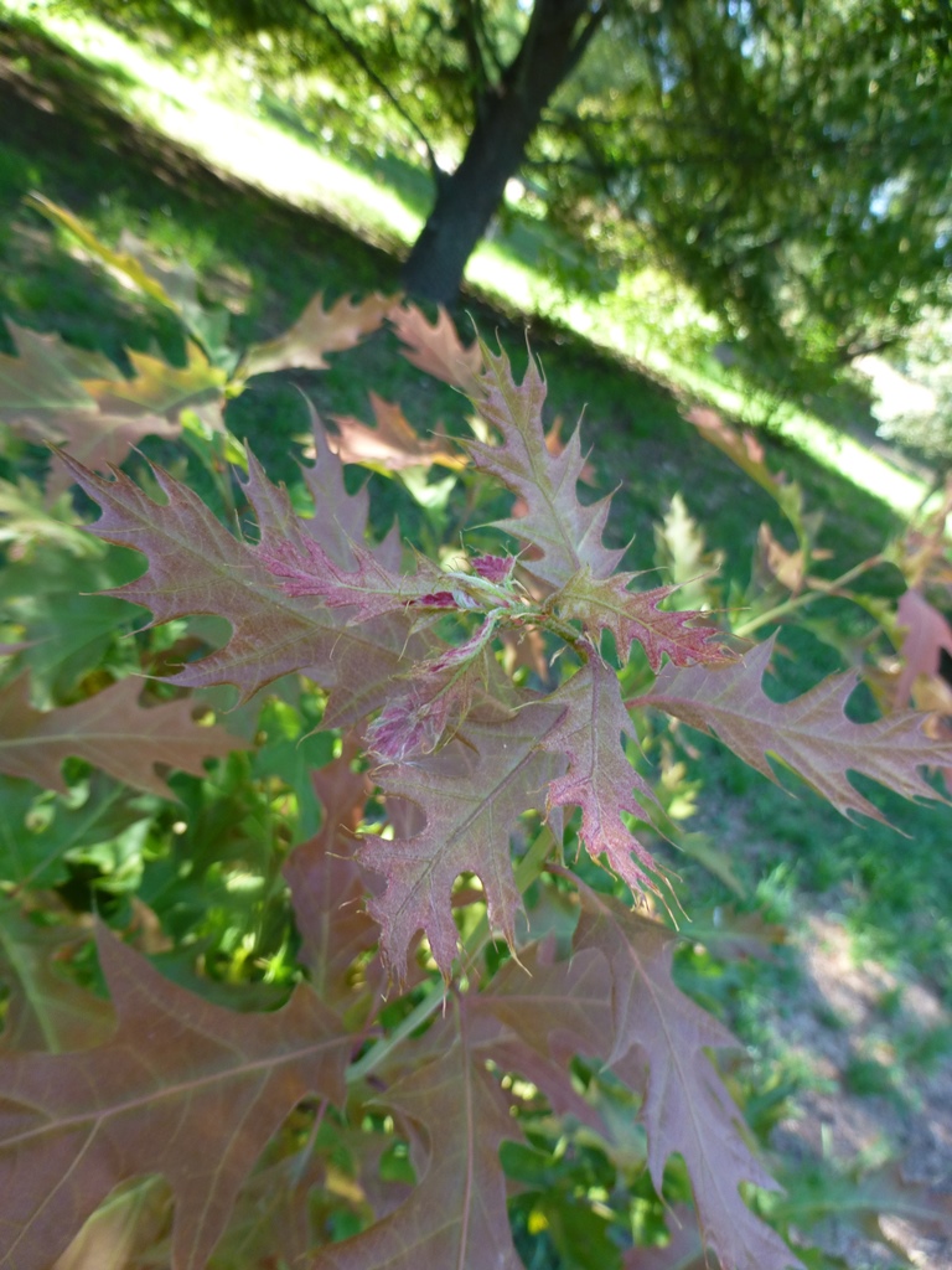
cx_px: 476
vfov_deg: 71.6
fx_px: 880
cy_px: 635
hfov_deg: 56.8
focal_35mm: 24
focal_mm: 4.3
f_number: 3.3
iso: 125
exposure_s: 1/60
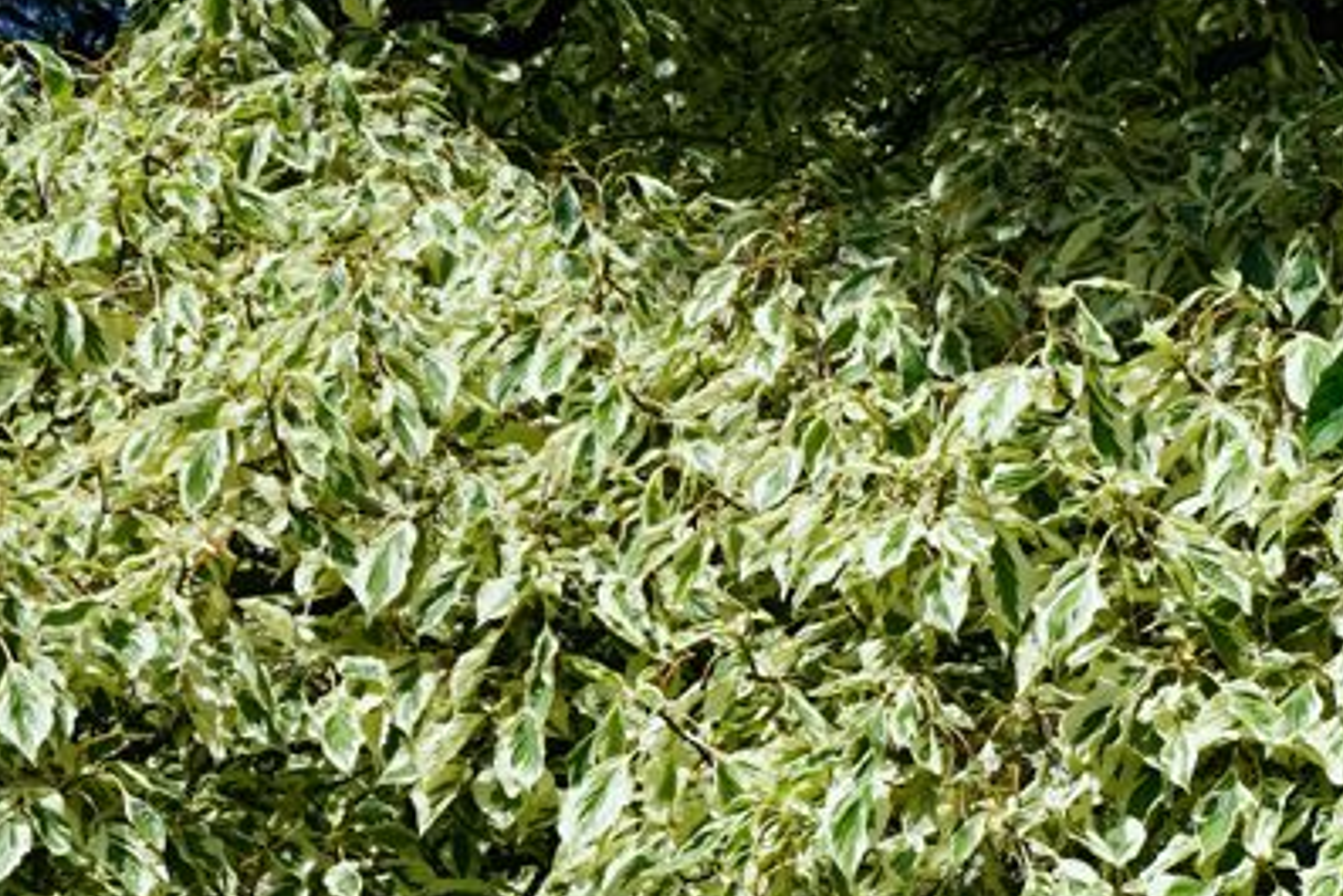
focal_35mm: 87
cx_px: 1512
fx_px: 3247
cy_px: 1053
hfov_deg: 22.0
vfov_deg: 15.2
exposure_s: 1/160
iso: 100
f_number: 11
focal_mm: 28
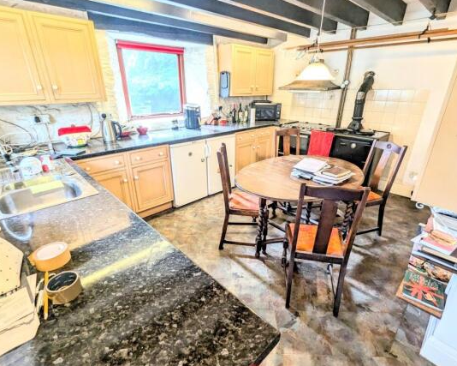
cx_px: 230
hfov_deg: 89.7
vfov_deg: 77.0
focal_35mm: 17
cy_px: 185
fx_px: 230
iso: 168
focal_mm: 2.35
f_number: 2.2
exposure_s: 1/33.3
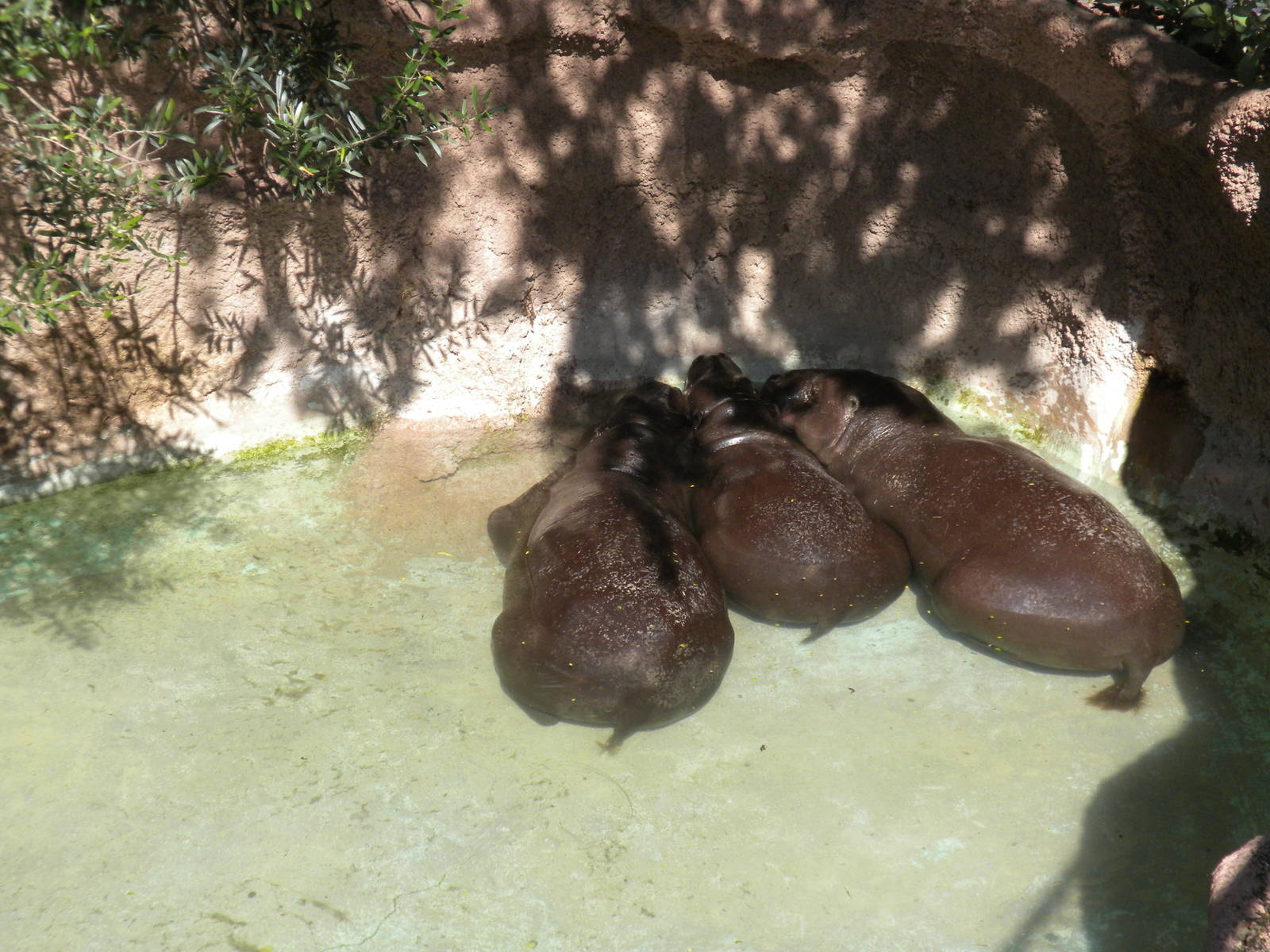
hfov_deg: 27.0
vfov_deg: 20.4
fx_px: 2642
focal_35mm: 72
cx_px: 635
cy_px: 476
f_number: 5
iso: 109
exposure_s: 1/400
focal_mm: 12.7
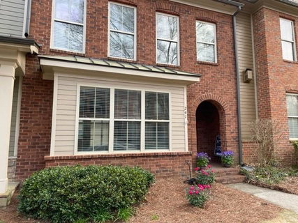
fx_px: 224
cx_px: 149
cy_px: 112
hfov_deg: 67.3
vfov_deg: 53.0
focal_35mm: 26
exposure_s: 1/121
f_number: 1.6
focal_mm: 4.2
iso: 50
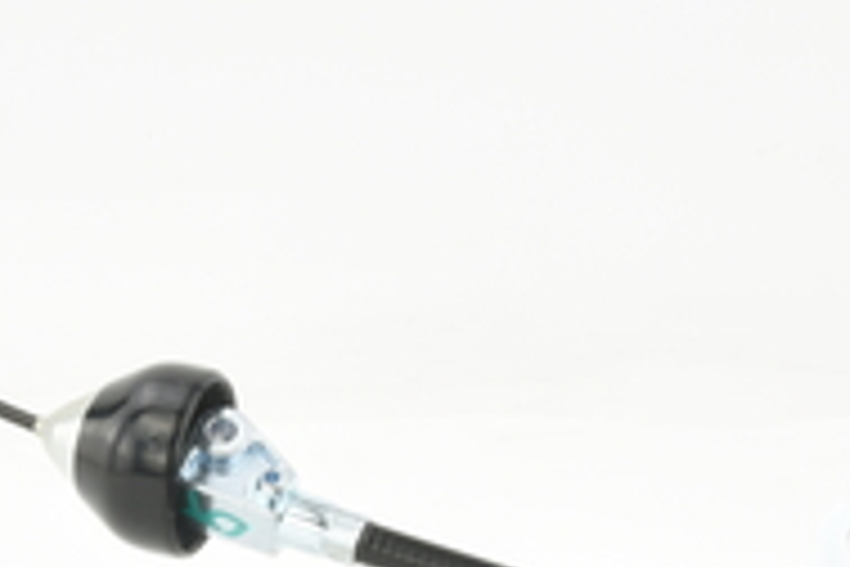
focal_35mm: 228
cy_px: 774
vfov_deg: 6.0
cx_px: 648
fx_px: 5383
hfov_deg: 9.0
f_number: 32
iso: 100
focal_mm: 60
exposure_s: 1/2.5
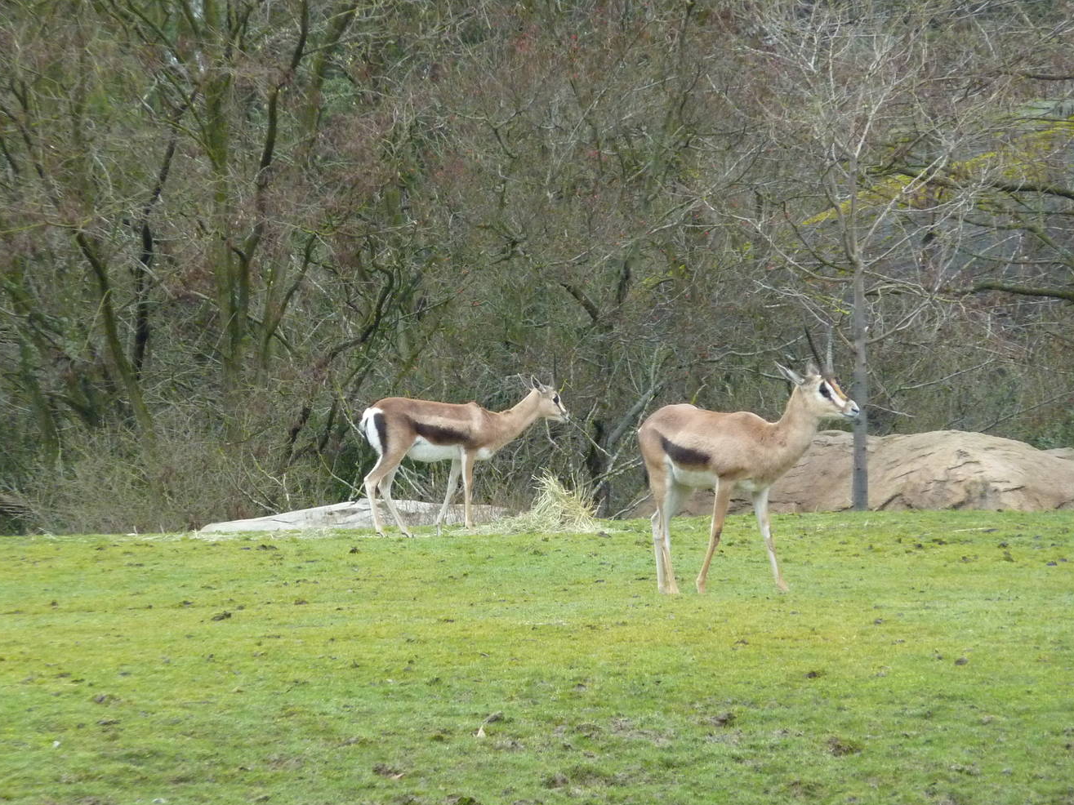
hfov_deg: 5.4
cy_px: 424
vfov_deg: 4.1
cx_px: 528
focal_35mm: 365
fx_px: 11323
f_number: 4.9
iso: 400
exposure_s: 1/200
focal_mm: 49.2
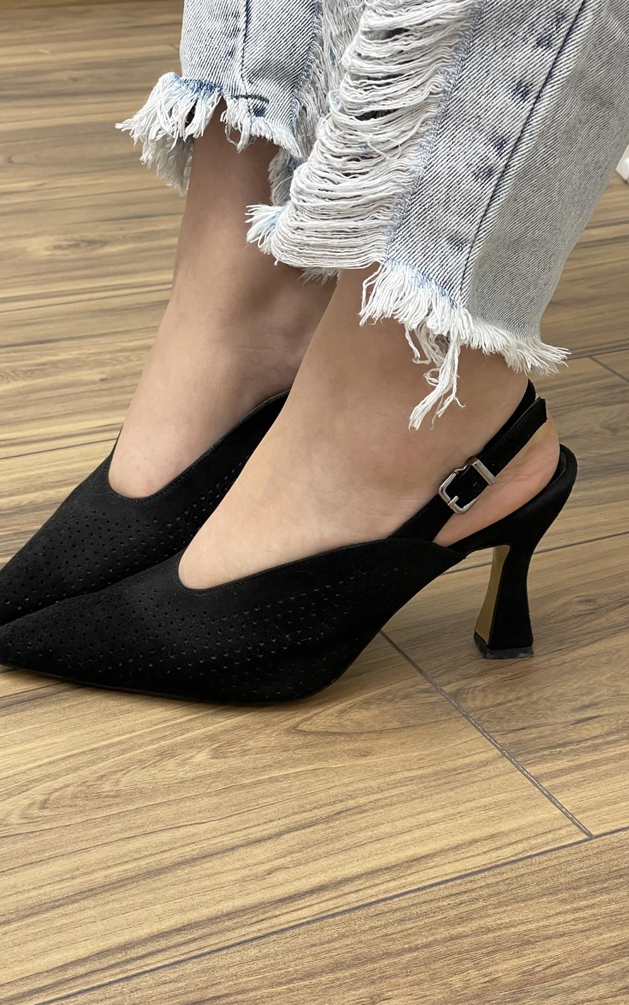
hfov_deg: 19.1
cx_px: 280
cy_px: 502
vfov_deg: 30.2
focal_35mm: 68
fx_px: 1864
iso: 160
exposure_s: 1/100
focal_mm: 7.5
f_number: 2.2
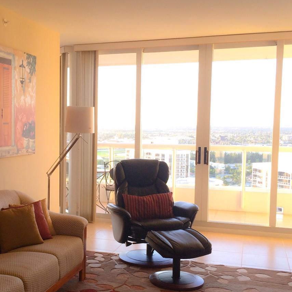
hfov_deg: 34.7
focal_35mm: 48
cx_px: 77
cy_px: 164
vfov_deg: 35.3
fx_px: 458
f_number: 2.2
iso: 40
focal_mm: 4.15
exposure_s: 1/40
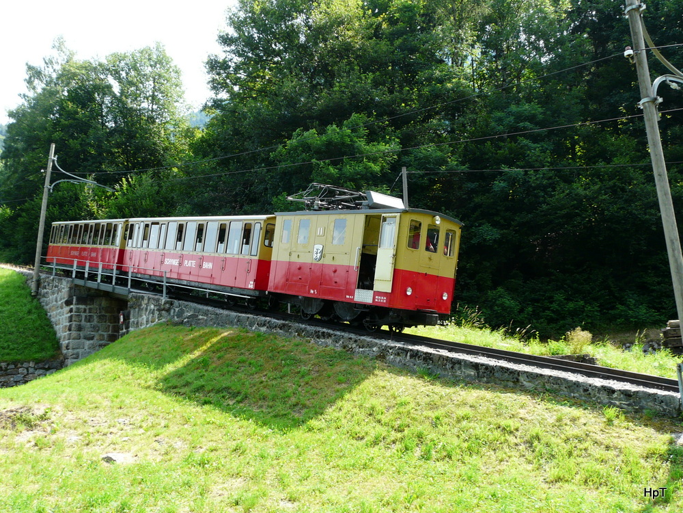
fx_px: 631
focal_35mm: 32
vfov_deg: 44.2
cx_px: 342
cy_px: 256
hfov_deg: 56.8
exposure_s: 1/125
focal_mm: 5.2
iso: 100
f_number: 4
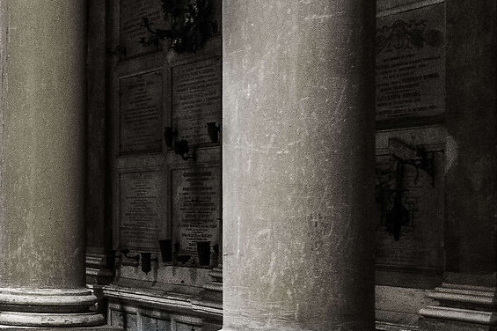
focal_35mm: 102
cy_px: 33
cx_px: -472
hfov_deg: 16.0
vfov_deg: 13.3
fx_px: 1407
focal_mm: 24
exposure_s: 1/25
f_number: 4
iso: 1800
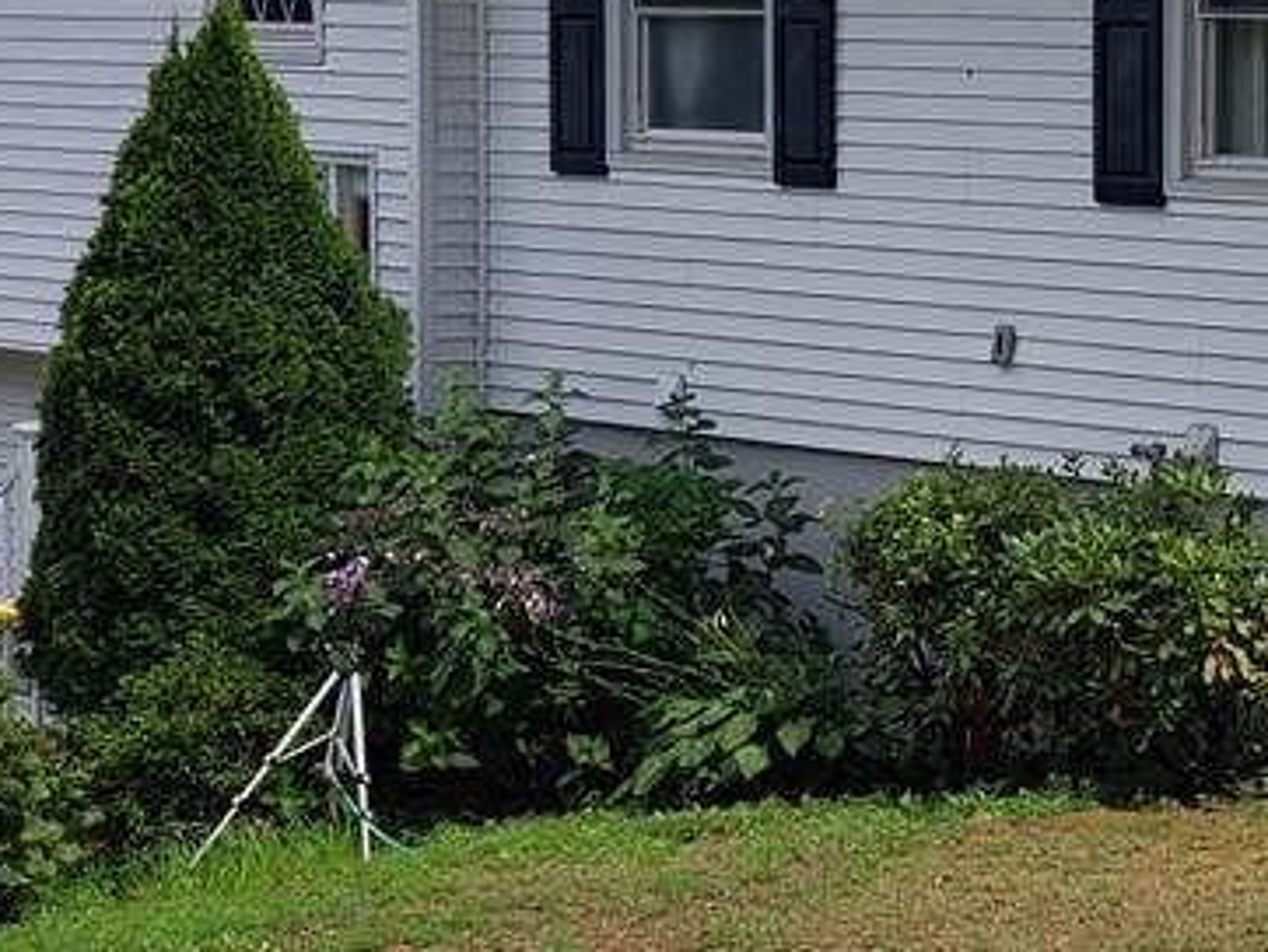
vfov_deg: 10.1
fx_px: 5388
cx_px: 1156
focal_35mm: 147
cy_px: 508
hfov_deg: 13.3
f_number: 2.4
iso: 32
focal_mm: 6
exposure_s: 1/475
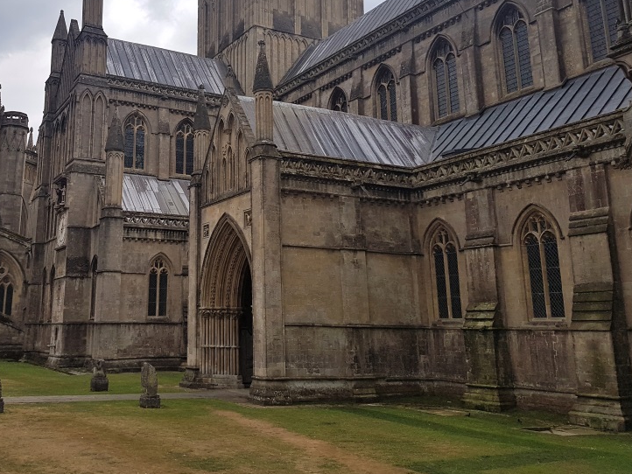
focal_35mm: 36
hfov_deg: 50.6
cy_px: 154
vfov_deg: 39.2
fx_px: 657
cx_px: 221
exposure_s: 1/2648
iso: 40
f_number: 1.7
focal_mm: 4.2
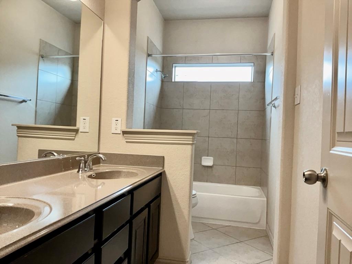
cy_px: 132
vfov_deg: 51.4
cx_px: 176
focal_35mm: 27
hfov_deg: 65.3
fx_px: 275
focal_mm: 3
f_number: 1.8
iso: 125
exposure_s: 1/100
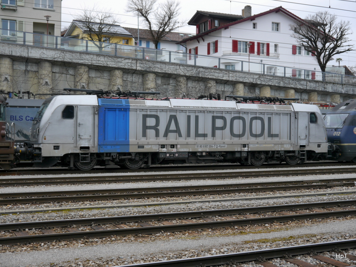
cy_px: 134
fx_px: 514
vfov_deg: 29.1
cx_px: 178
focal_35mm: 50
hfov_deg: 38.2
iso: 160
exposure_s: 1/100
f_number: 4.6
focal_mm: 25
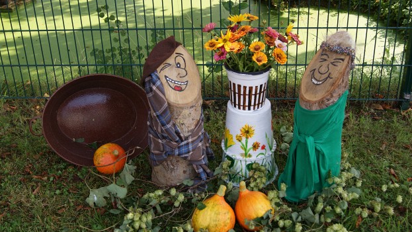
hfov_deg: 48.3
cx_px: 206
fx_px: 459
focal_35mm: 42
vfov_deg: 28.4
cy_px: 114
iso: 100
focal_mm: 26
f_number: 5.6
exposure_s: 1/60
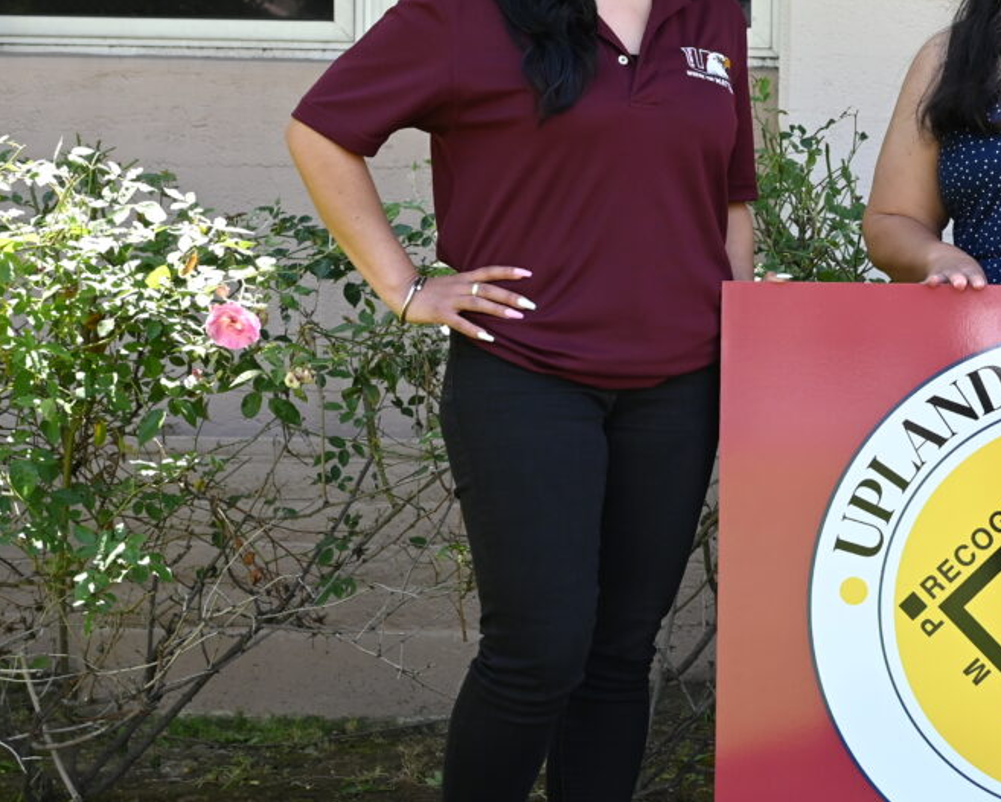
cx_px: 1094
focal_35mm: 79
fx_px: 2341
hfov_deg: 22.8
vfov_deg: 19.4
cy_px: 387
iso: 280
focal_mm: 24
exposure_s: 1/250
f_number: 4
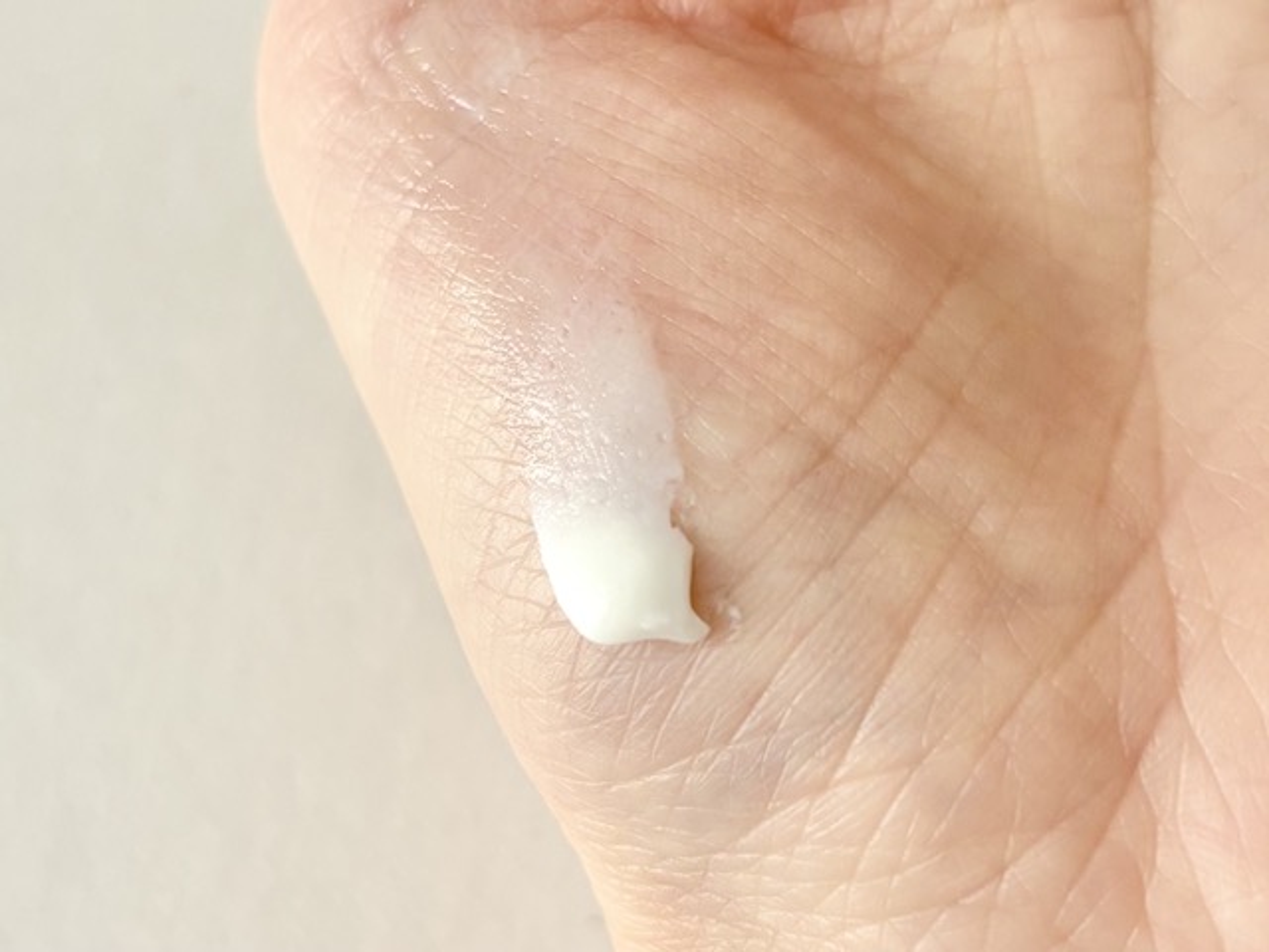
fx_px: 953
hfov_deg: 67.3
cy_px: 476
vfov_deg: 53.1
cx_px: 634
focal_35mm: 26
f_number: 1.6
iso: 100
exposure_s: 1/121
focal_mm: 5.96
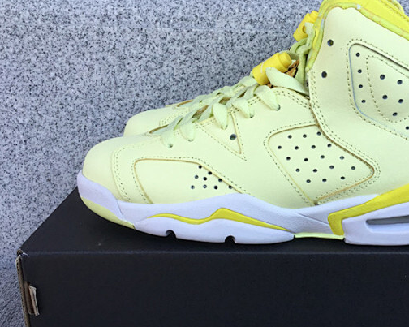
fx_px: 581
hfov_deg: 38.1
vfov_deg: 31.4
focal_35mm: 48
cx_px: 290
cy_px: 180
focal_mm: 3.3
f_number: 2.4
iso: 25
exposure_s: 1/473
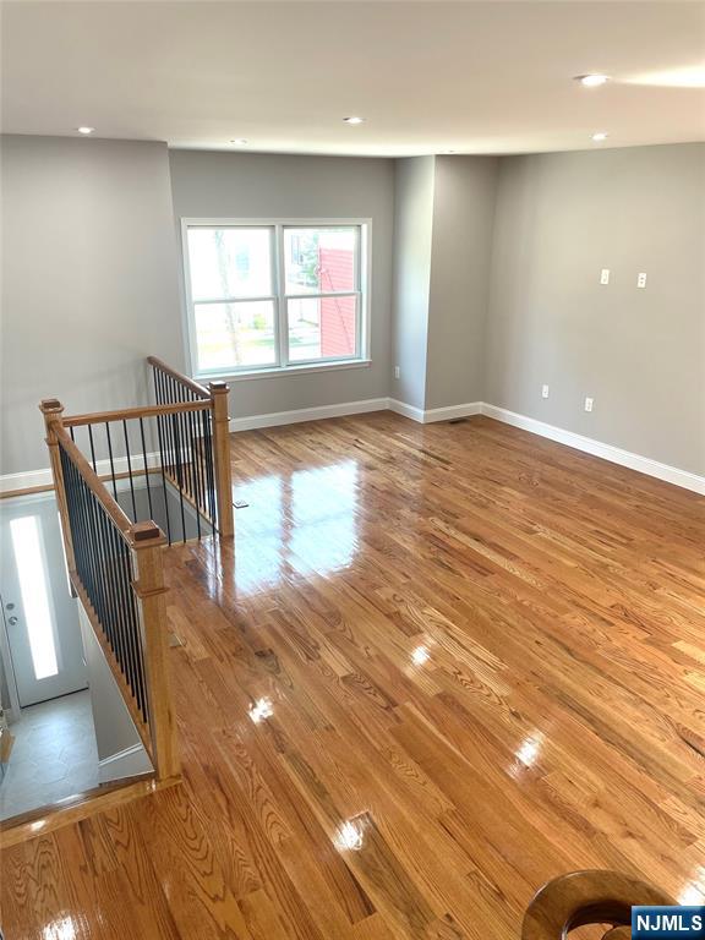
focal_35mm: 26
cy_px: 470
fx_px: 706
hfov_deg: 53.1
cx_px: 352
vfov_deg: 67.3
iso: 64
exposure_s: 1/120
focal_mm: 4.2
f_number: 1.6
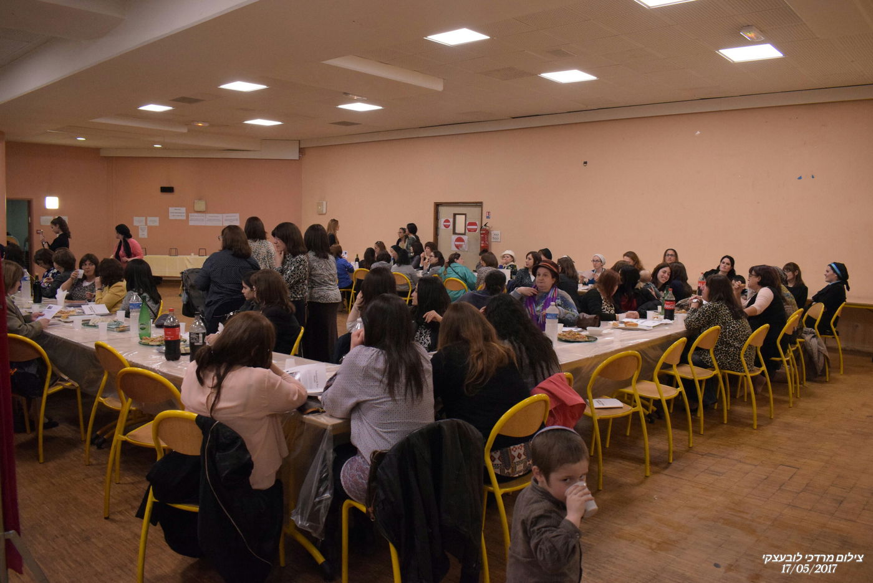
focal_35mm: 27
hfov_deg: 67.4
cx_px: 436
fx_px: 655
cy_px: 292
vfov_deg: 48.0
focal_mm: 18
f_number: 5.6
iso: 3200
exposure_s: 1/160
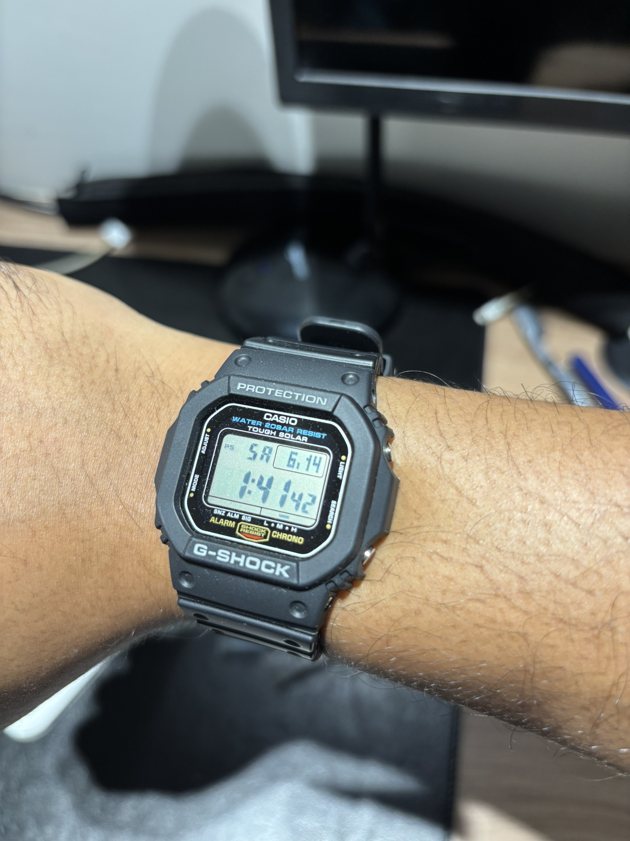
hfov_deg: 53.1
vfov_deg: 67.3
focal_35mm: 26
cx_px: 315
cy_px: 420
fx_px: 631
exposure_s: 1/100
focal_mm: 5.96
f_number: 1.6
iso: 125
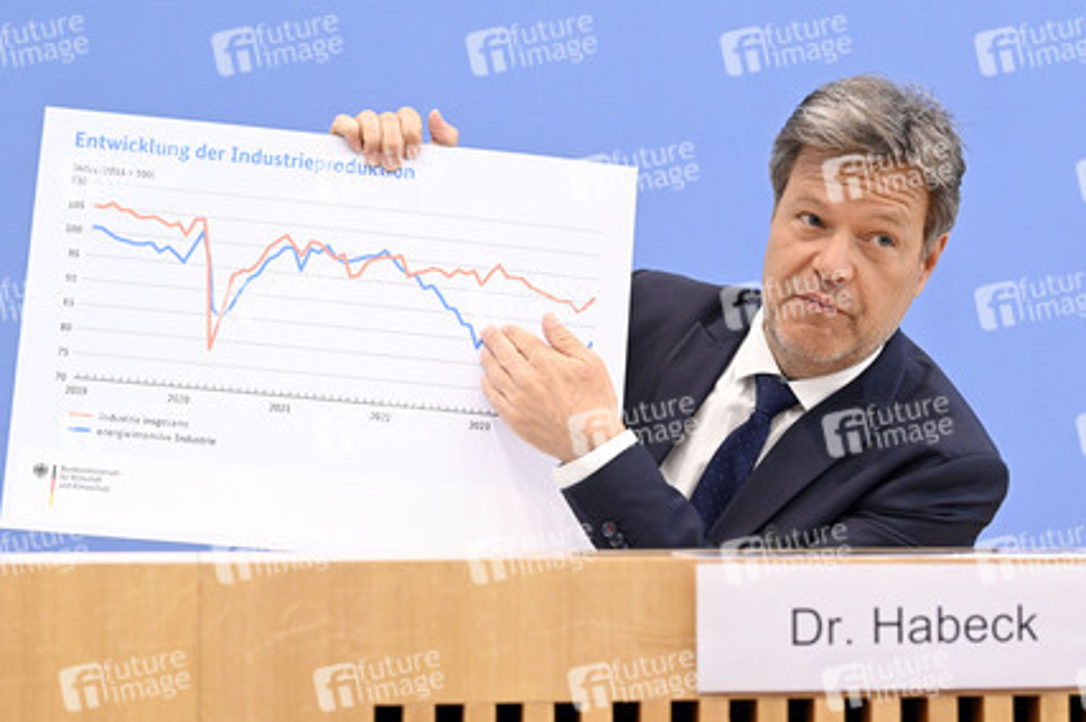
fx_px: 2231
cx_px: 566
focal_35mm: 74
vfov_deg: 18.4
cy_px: 364
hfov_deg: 27.4
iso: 5000
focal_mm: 70
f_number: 5.6
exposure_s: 1/640
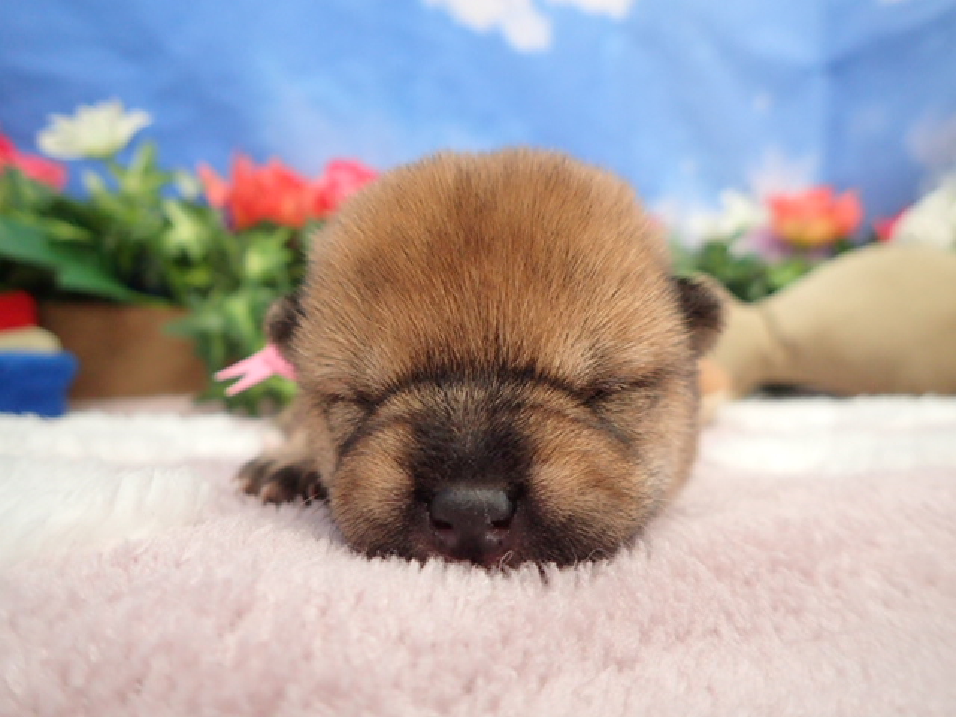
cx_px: 478
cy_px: 358
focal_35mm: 25
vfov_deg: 54.9
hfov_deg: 69.4
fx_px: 690
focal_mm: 4.5
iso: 400
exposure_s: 1/80
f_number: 2
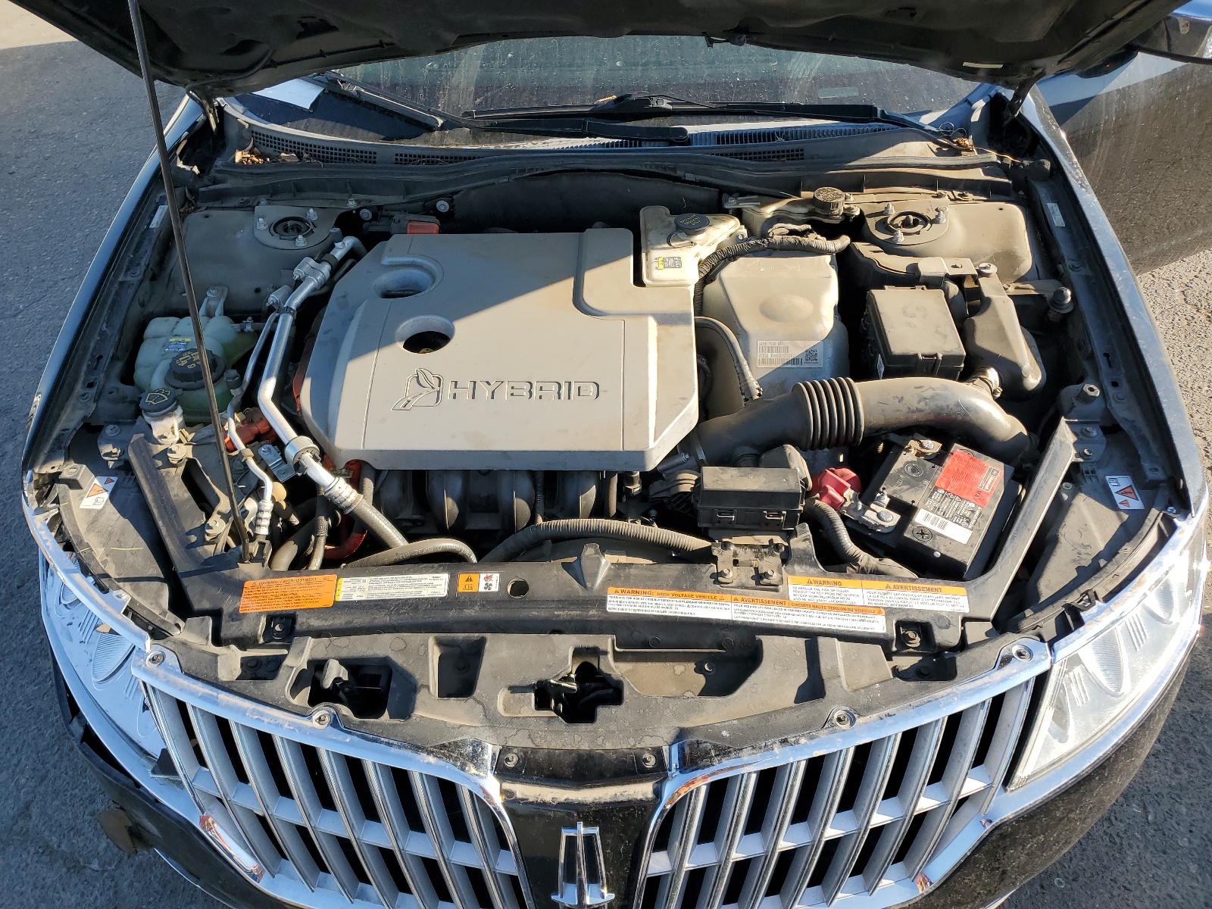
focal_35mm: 26
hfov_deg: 67.3
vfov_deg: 53.1
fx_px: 910
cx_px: 606
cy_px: 454
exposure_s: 1/1111
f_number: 1.5
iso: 50
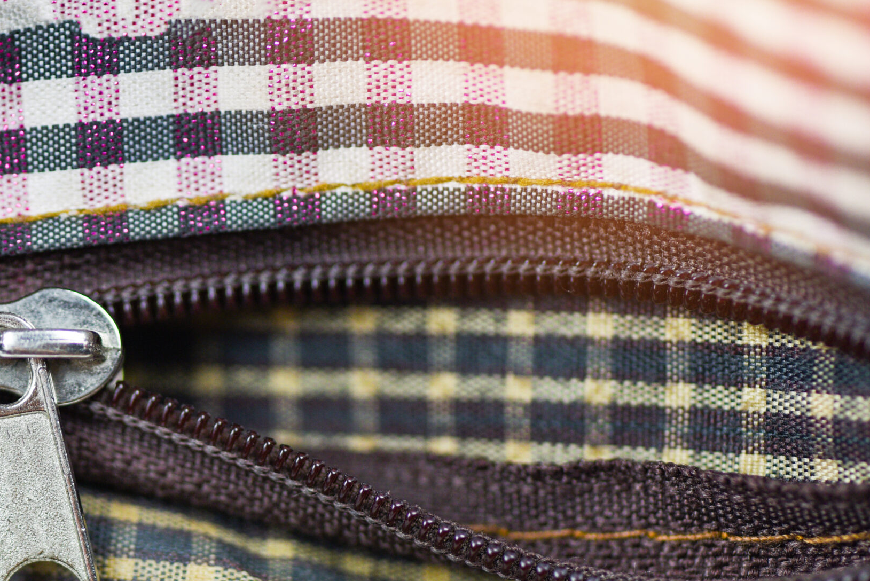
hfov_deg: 12.4
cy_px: 395
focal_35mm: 165
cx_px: 331
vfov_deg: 8.3
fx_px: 3989
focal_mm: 105
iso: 500
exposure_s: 1/160
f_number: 4.5
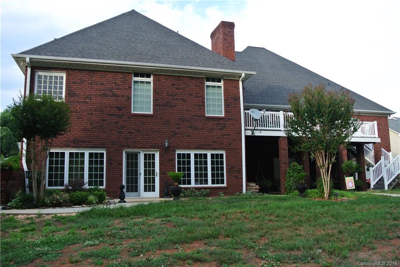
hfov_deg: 60.3
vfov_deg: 42.4
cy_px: 134
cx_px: 200
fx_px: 345
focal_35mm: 31
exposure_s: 1/200
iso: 100
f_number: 4
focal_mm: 11.8
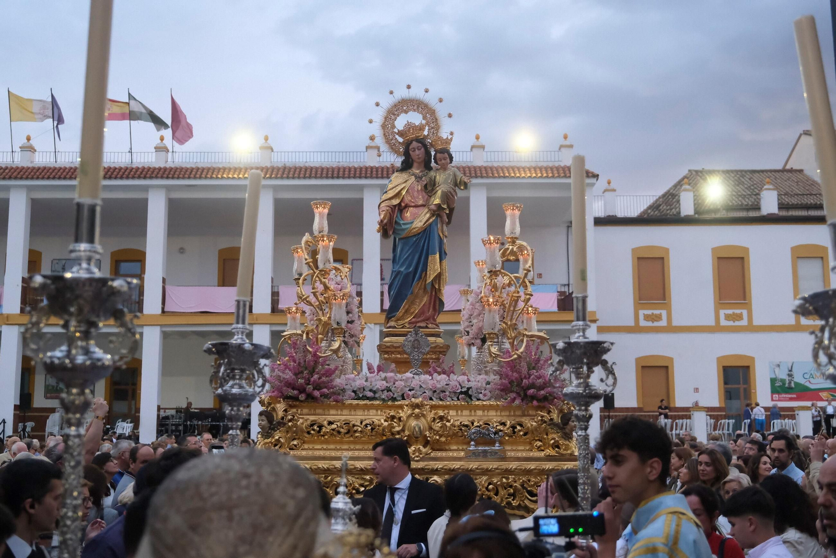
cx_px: 418
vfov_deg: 31.9
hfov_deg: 46.4
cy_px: 279
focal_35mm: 42
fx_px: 975
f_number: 2.8
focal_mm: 28.3
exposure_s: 1/320
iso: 4000
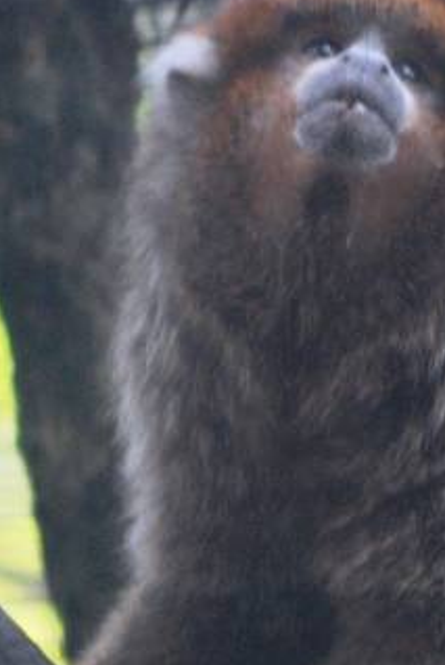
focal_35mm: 906
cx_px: 580
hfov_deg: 1.5
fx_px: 16743
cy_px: 1320
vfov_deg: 2.3
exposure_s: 1/80
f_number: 4.2
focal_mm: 120
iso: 400
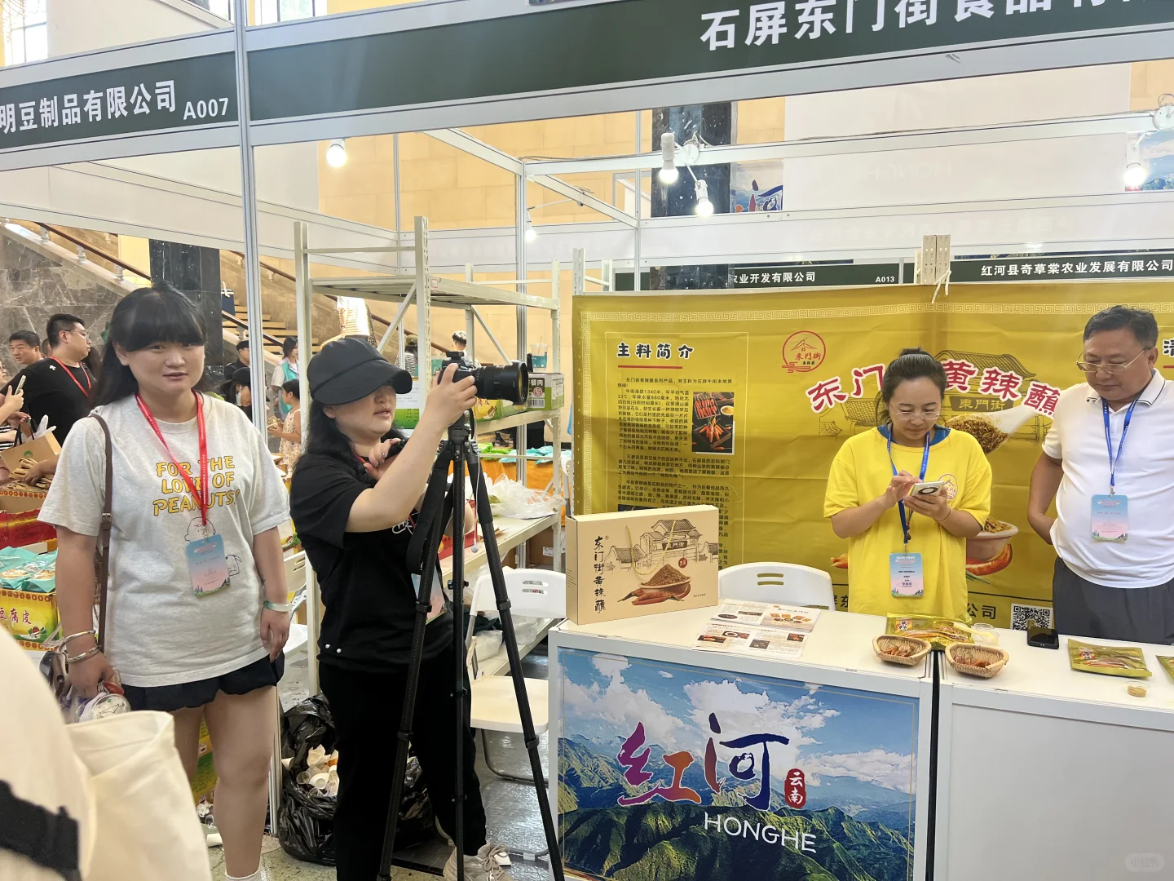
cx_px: 587
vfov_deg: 53.1
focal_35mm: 26
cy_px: 440
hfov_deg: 67.3
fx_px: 882
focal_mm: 5.7
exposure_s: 1/121
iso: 64
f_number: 1.5
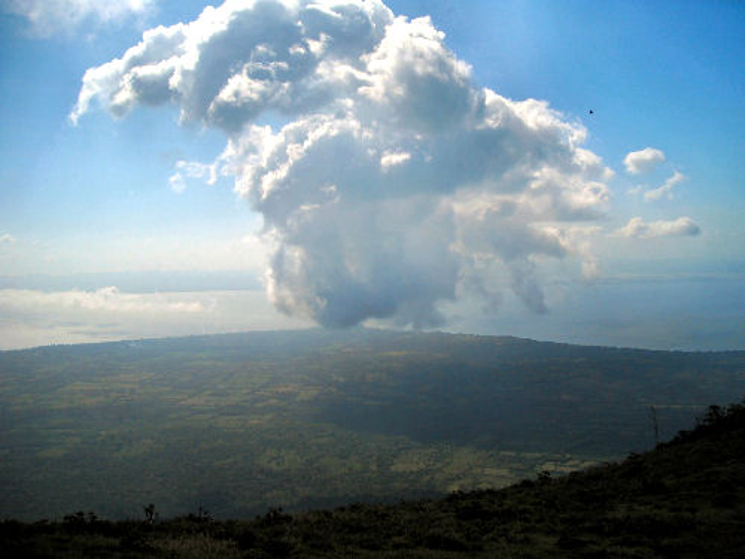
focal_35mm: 35
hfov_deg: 52.6
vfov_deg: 40.7
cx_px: 372
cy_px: 280
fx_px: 753
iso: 64
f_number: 5.6
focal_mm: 5.7
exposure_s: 1/1000
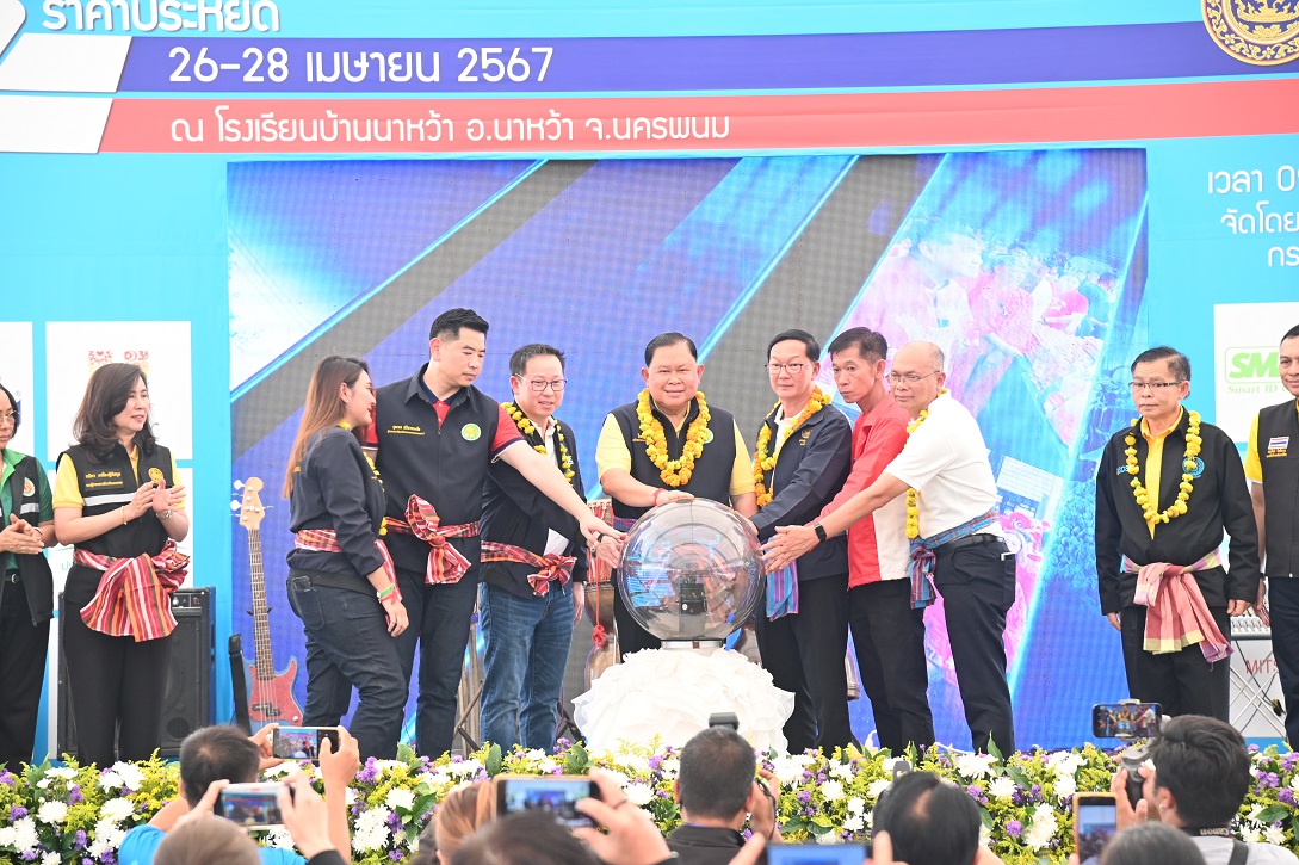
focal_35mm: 120
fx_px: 4328
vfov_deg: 11.4
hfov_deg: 17.1
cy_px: 432
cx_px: 650
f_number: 6.3
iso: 1400
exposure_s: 1/160
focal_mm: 120
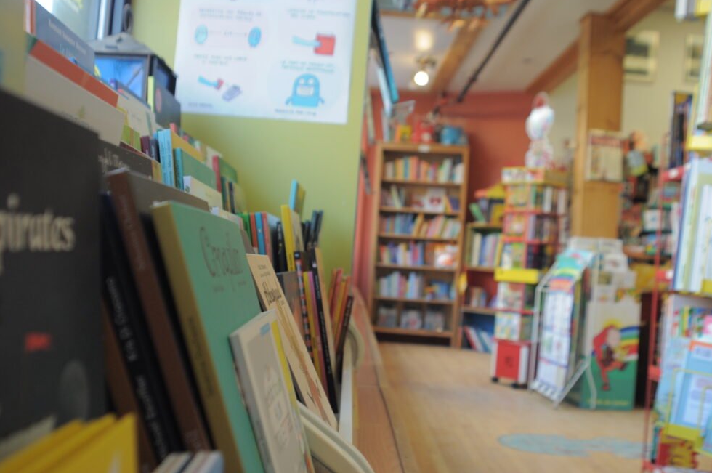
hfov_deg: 28.7
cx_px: 371
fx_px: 1393
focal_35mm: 71
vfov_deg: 19.3
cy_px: 244
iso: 500
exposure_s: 1/80
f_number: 4.5
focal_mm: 45
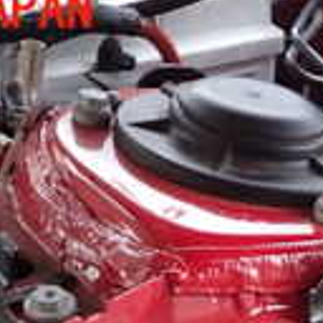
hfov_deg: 13.7
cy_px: 548
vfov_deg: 13.0
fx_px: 1309
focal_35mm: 124
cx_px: 391
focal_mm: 5.4
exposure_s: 1/100
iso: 100
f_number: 2.3
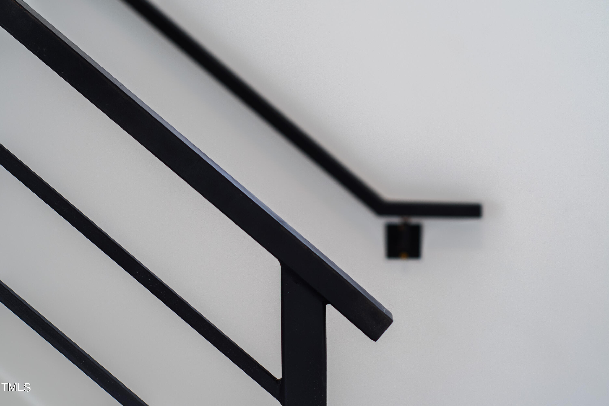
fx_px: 1269
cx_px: 304
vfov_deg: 18.2
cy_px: 203
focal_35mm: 75
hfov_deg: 27.0
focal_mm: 50
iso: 400
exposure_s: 1/100
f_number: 3.5
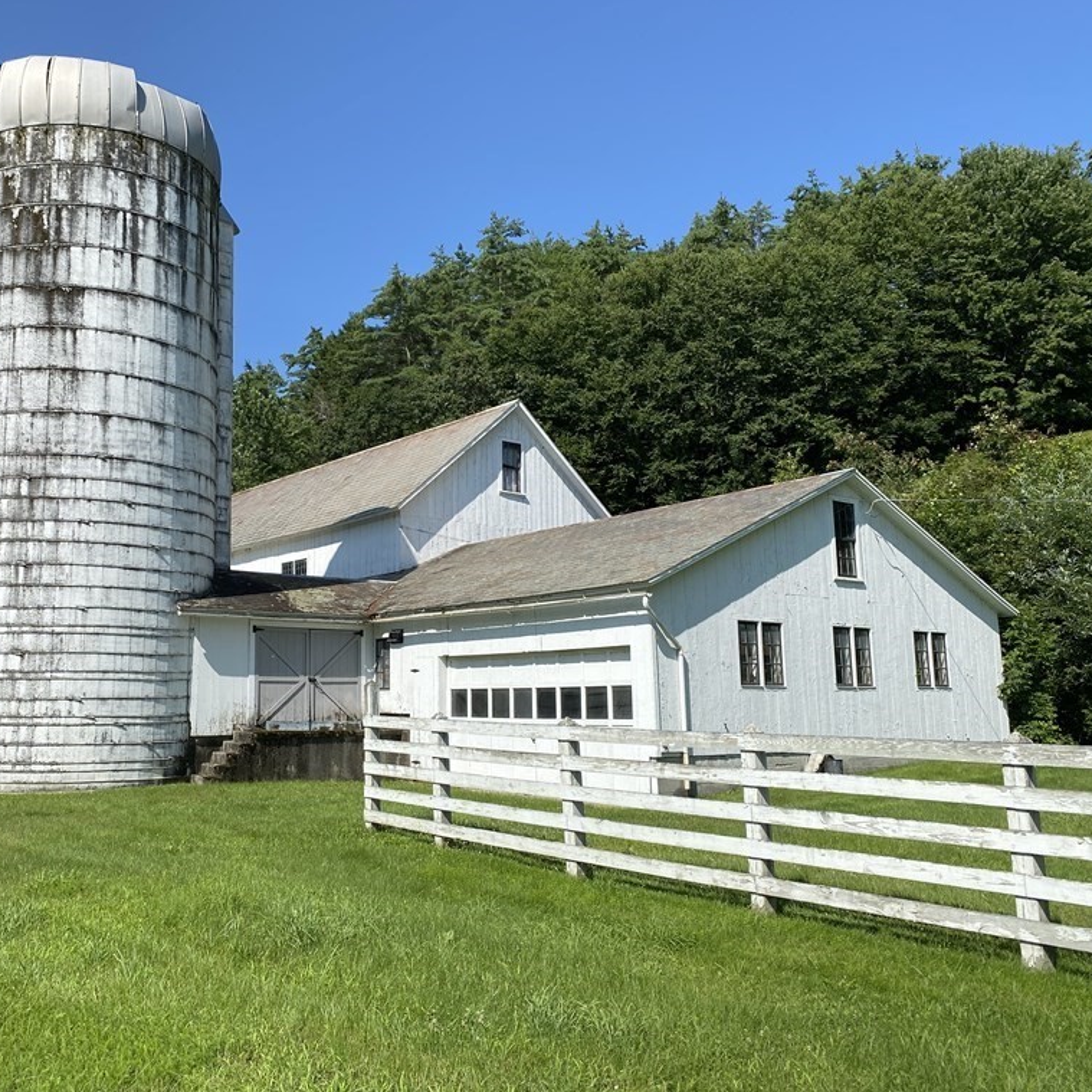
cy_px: 548
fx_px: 1106
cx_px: 394
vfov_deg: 52.5
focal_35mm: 31
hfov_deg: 51.8
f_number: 1.8
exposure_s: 1/3300
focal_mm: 4.25
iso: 32
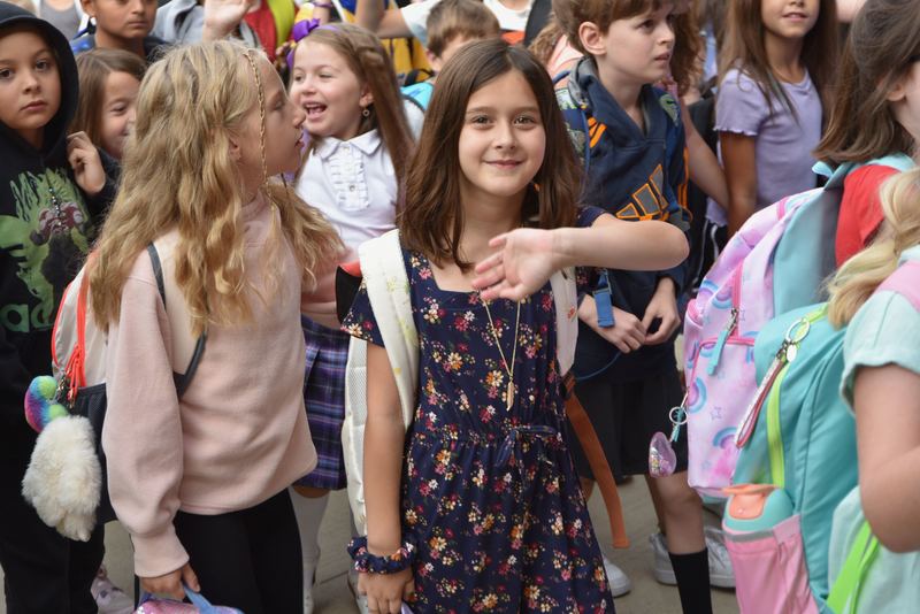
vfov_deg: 20.6
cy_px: 307
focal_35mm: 66
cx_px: 460
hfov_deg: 30.5
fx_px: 1687
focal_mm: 66
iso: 400
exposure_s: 1/200
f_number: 7.1
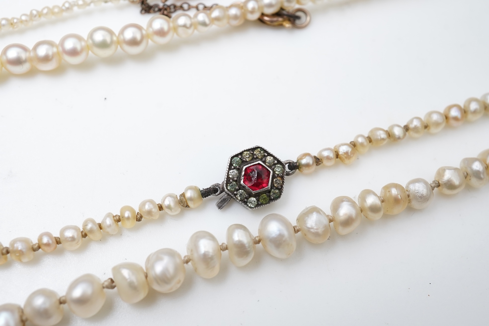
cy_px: 163
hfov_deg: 43.6
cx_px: 244
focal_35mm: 45
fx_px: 611
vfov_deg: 29.9
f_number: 16
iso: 500
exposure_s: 1/125
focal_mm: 30
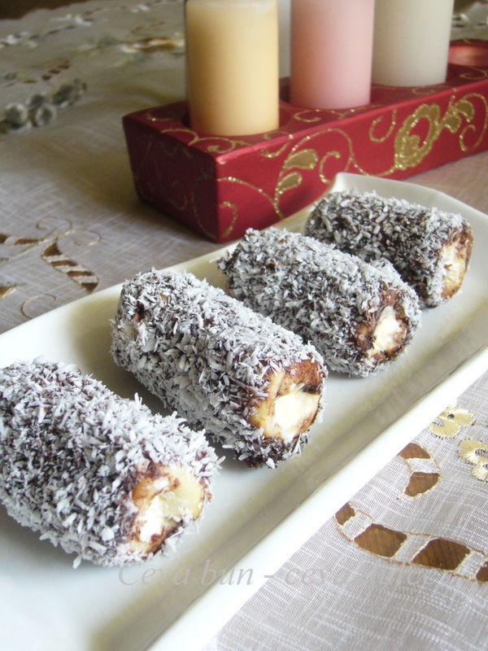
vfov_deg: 42.1
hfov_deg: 32.2
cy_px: 326
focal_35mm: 45
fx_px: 846
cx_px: 244
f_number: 3.2
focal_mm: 7.5
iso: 200
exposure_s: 1/40
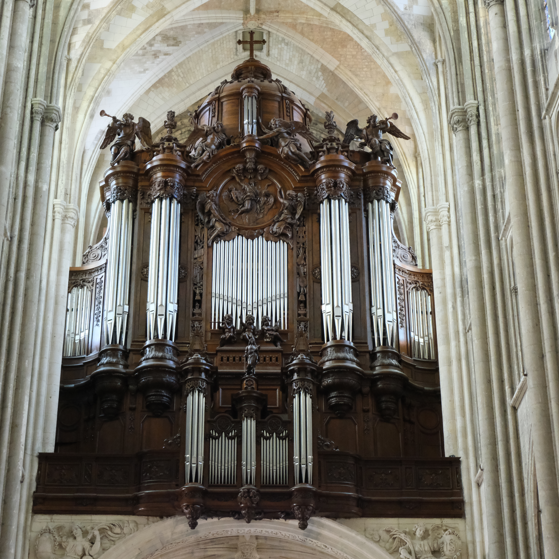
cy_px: 279
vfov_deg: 25.4
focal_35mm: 68
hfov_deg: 25.3
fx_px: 1242
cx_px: 227
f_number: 5
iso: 6400
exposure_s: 1/105
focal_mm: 35.3
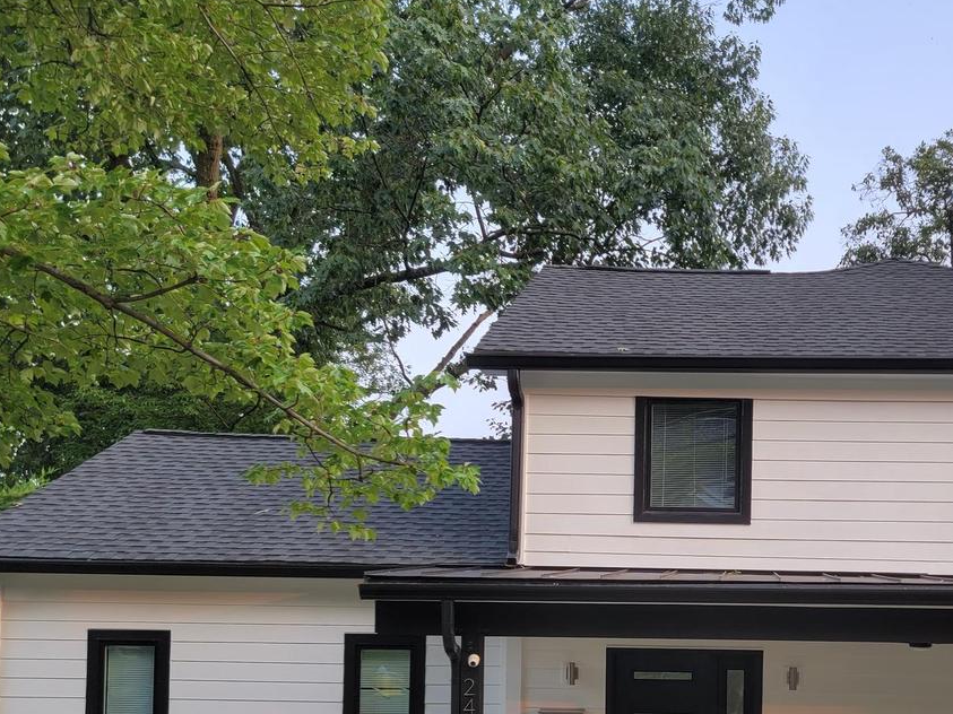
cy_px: 601
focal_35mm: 41
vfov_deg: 33.8
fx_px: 1129
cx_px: 698
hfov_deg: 44.5
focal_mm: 6.7
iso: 25
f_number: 1.8
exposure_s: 1/120
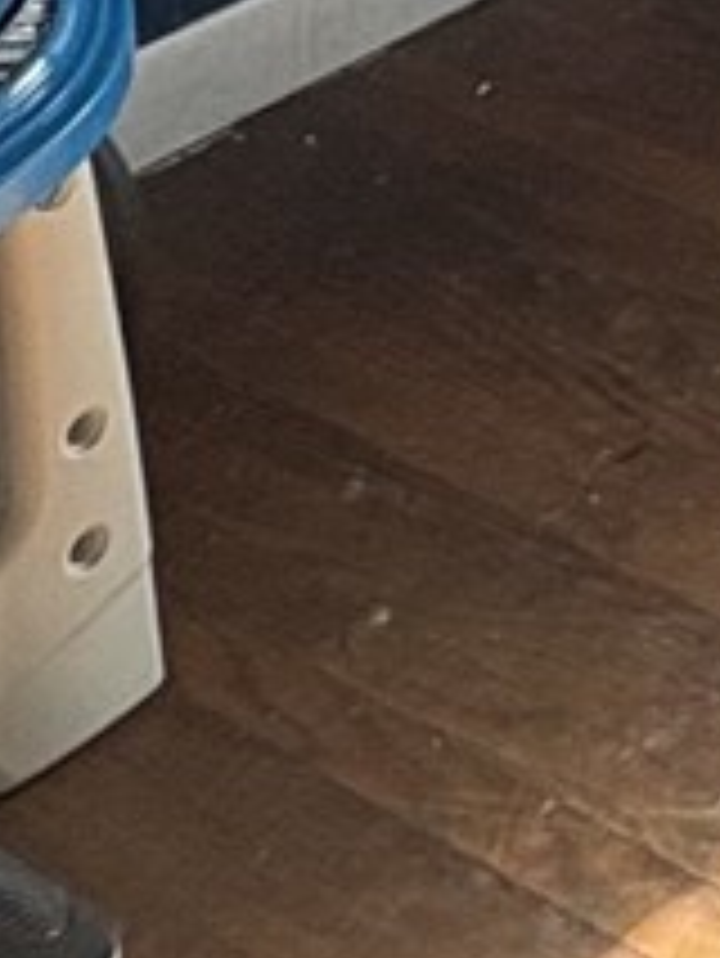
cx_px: 1796
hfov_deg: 11.7
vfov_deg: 14.9
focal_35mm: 101
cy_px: -1093
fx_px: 2798
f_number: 2.2
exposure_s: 1/99
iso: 200
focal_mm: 2.22
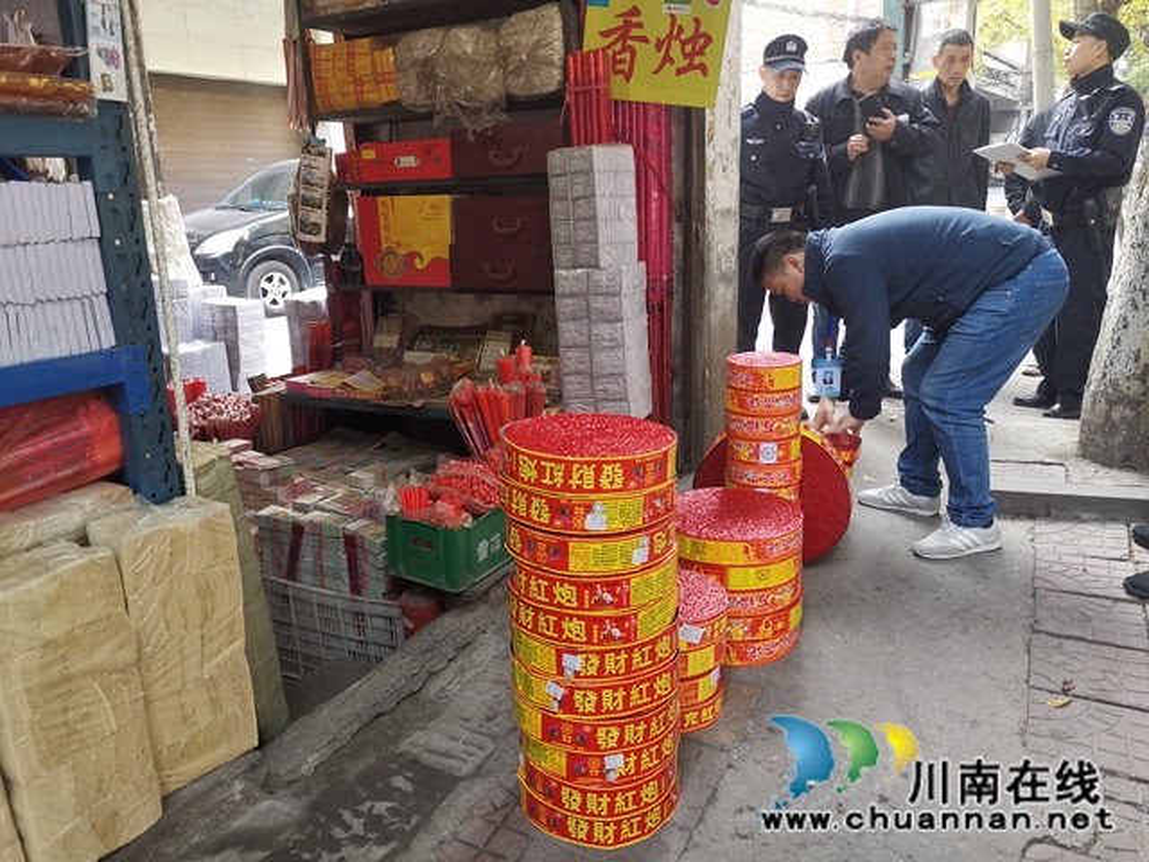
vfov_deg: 51.4
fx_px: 896
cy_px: 431
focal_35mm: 27
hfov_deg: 65.3
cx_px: 574
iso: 250
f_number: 1.8
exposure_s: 1/100
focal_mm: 4.75
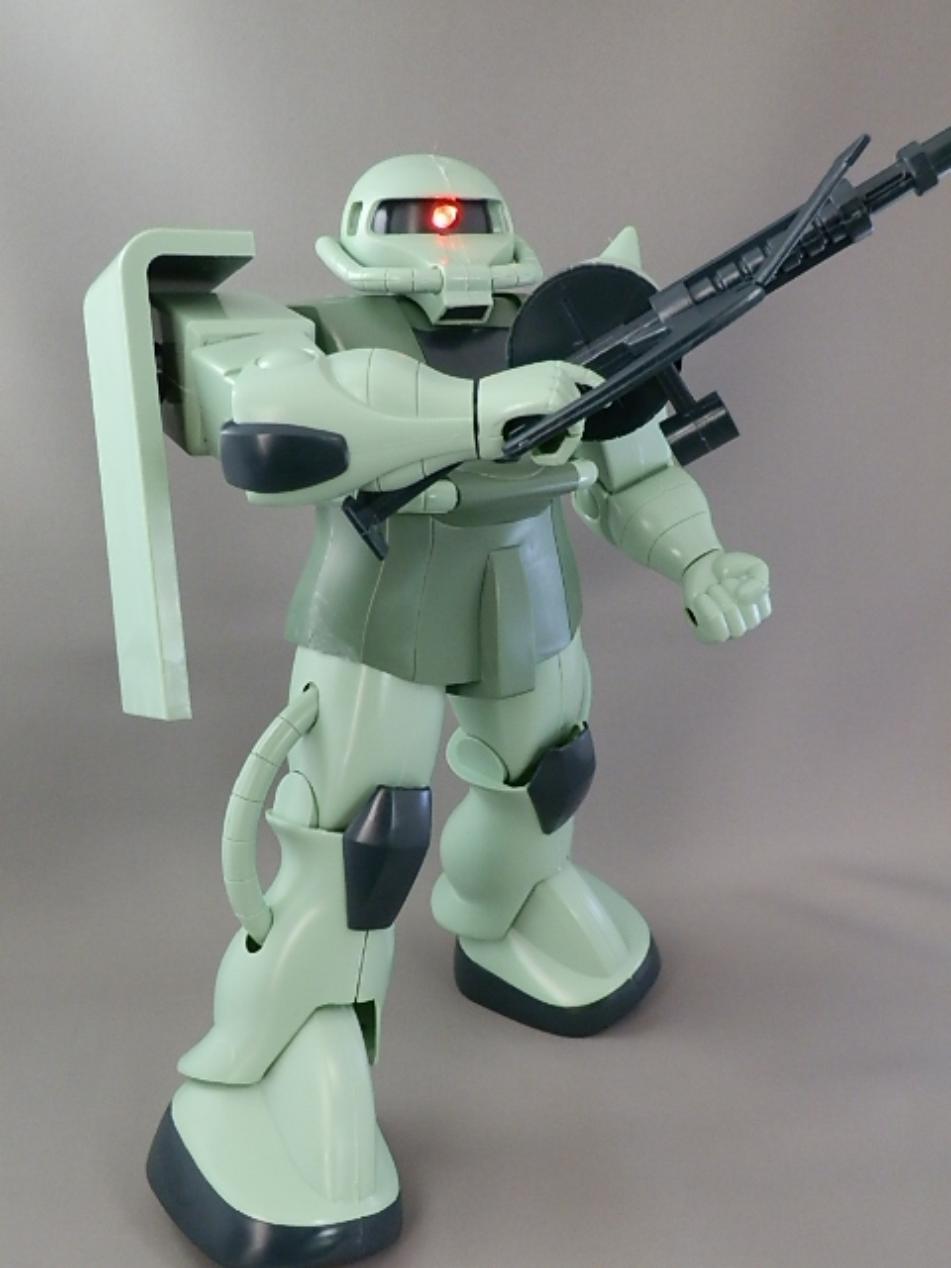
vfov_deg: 54.0
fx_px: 1245
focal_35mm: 34
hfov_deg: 41.8
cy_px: 634
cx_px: 476
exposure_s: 1/13
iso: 200
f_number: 3.5
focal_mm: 6.17
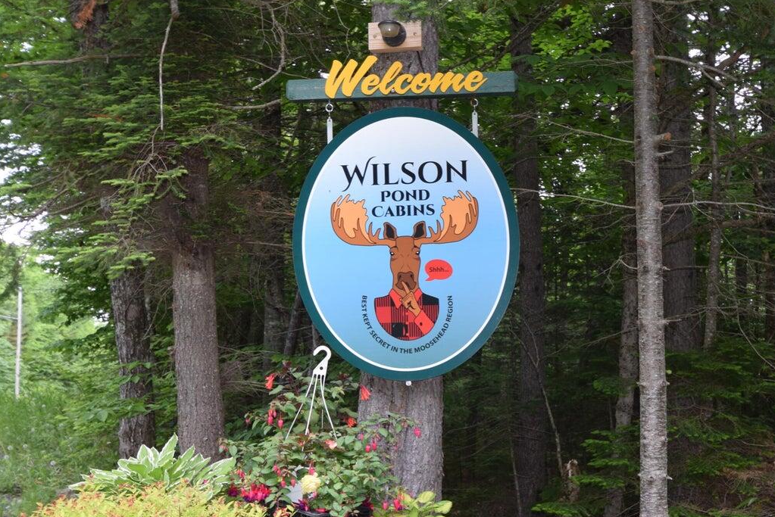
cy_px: 349
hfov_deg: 43.4
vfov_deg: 29.7
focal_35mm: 45
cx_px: 458
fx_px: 969
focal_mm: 20
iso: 450
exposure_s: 1/125
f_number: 5.6
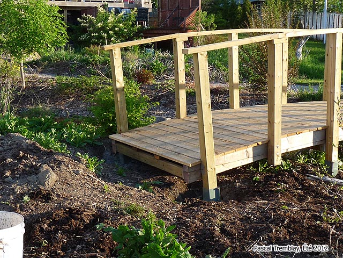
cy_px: 129
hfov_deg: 33.8
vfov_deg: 25.7
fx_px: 565
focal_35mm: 57
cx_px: 172
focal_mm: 5.9
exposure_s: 1/200
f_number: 4
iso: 100
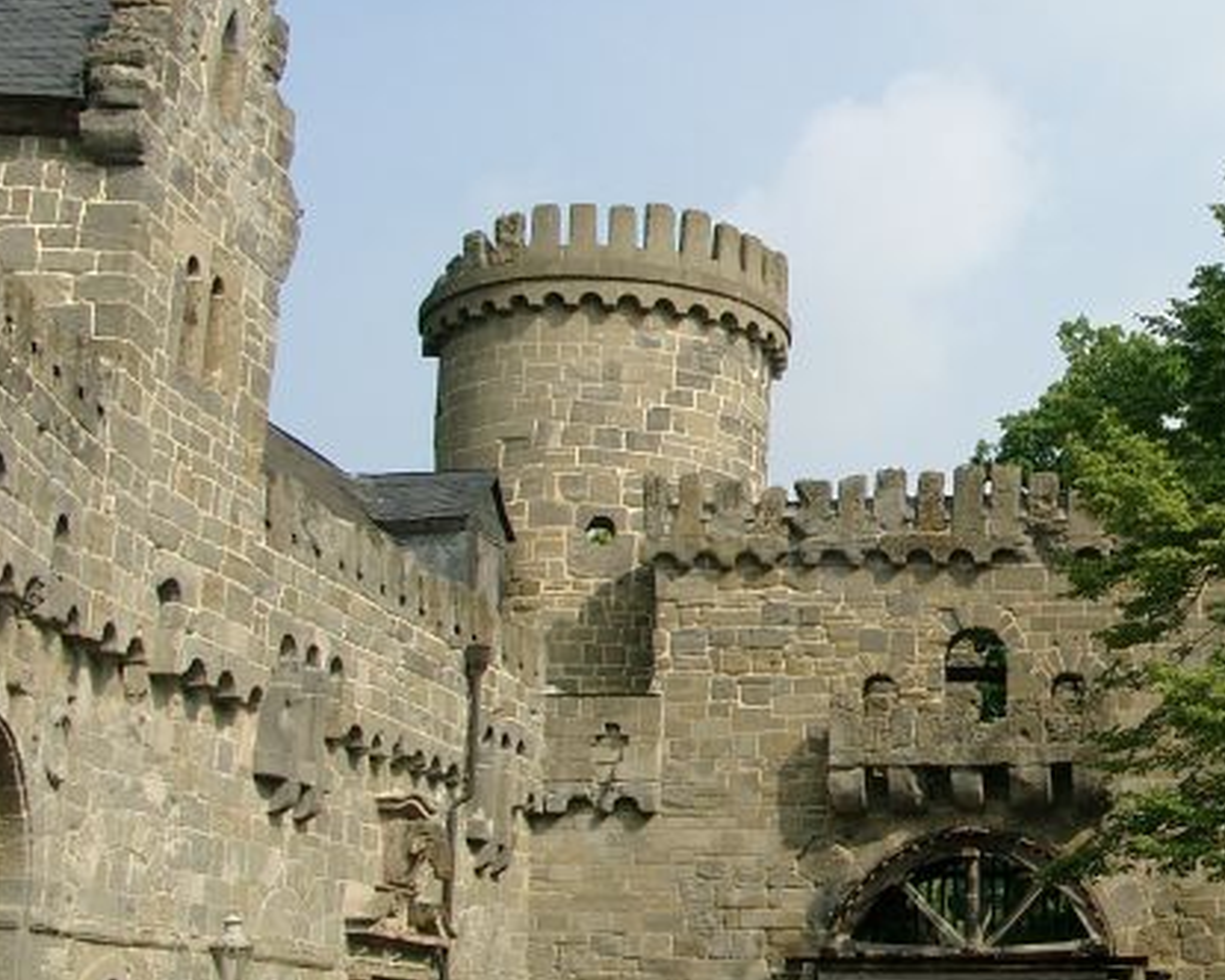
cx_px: 1166
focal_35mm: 64
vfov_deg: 23.8
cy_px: 428
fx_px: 2320
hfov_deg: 28.1
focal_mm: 7.13
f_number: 4
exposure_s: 1/672
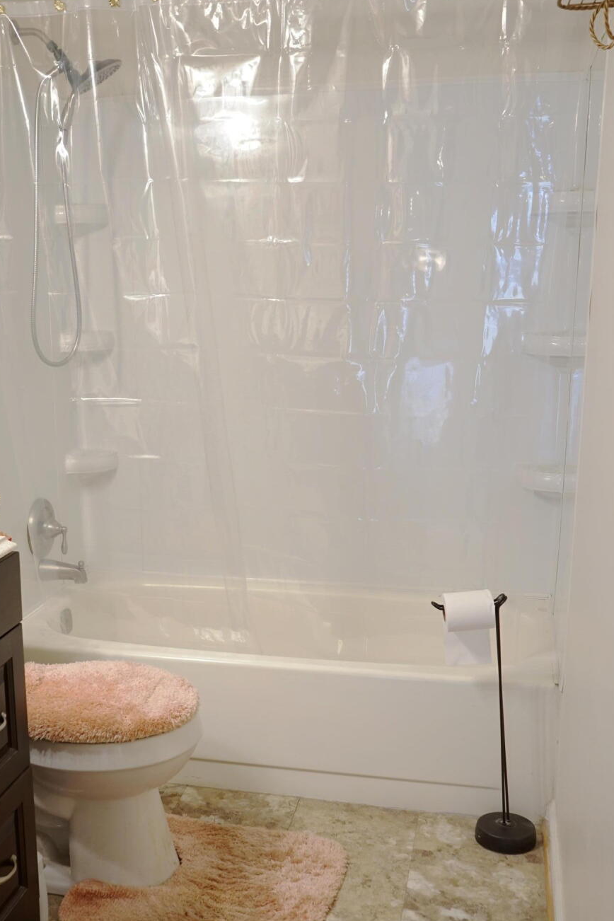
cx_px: 189
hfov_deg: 30.9
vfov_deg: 45.3
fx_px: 1100
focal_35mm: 43
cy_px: 538
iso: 1000
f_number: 5.6
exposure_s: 1/25
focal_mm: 28
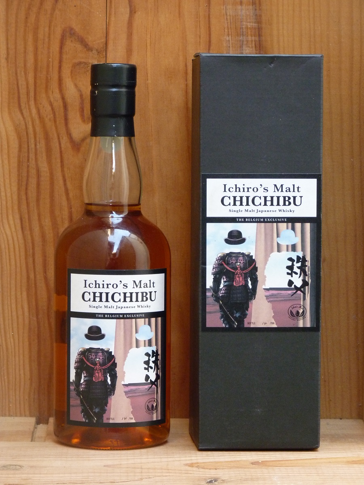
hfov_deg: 9.9
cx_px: 182
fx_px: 2103
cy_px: 242
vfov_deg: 13.2
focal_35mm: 150
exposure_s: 1/30
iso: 400
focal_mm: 26.7
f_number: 3.7
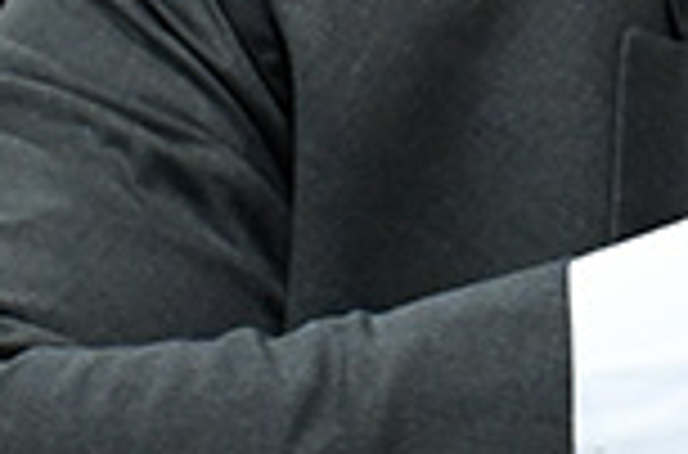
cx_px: 1412
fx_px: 32122
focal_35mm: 1686
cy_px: 135
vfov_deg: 0.8
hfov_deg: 1.2
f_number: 2.8
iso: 2000
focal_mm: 200
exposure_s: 1/160
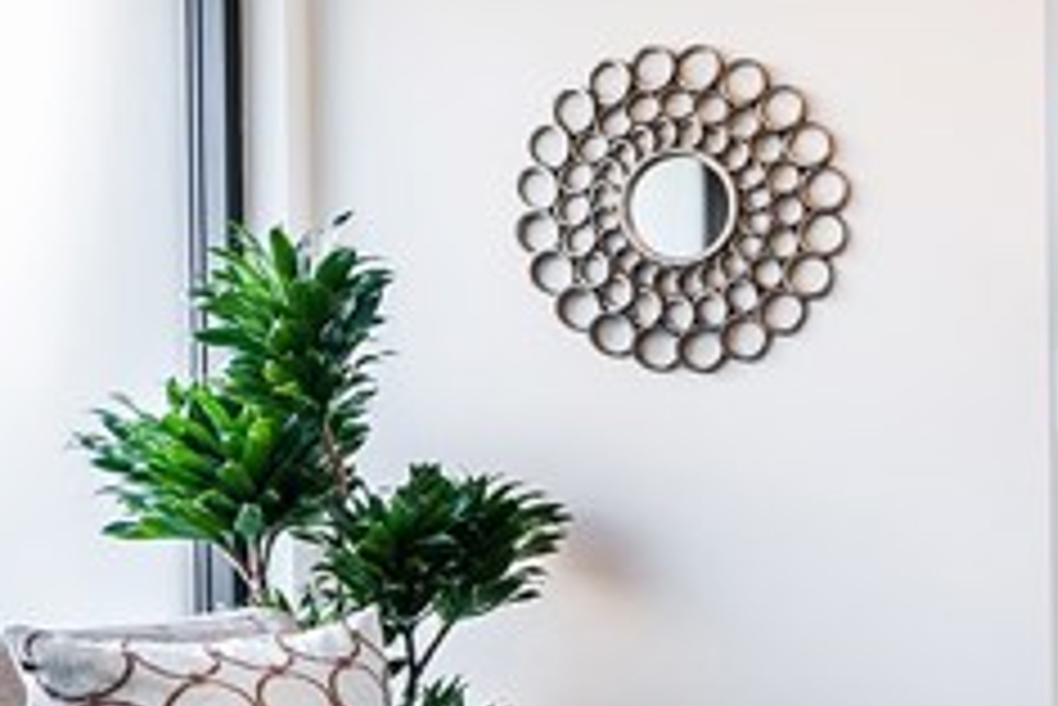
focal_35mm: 49
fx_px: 1441
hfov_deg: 32.3
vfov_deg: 27.5
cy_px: 443
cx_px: 1315
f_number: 9
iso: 200
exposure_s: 1/10
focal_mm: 12
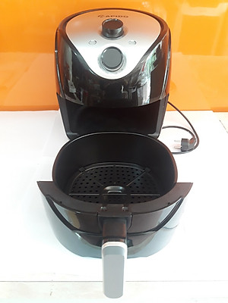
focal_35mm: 28
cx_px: 114
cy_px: 152
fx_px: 246
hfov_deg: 49.7
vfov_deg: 63.4
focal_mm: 3.7
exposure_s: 1/33
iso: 160
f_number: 1.9
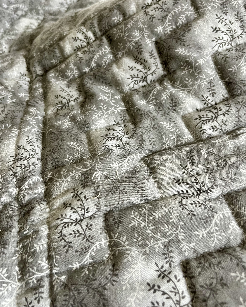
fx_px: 255
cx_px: 122
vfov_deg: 62.2
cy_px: 158
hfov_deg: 51.5
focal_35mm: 28
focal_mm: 5.1
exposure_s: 1/66
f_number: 1.6
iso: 125
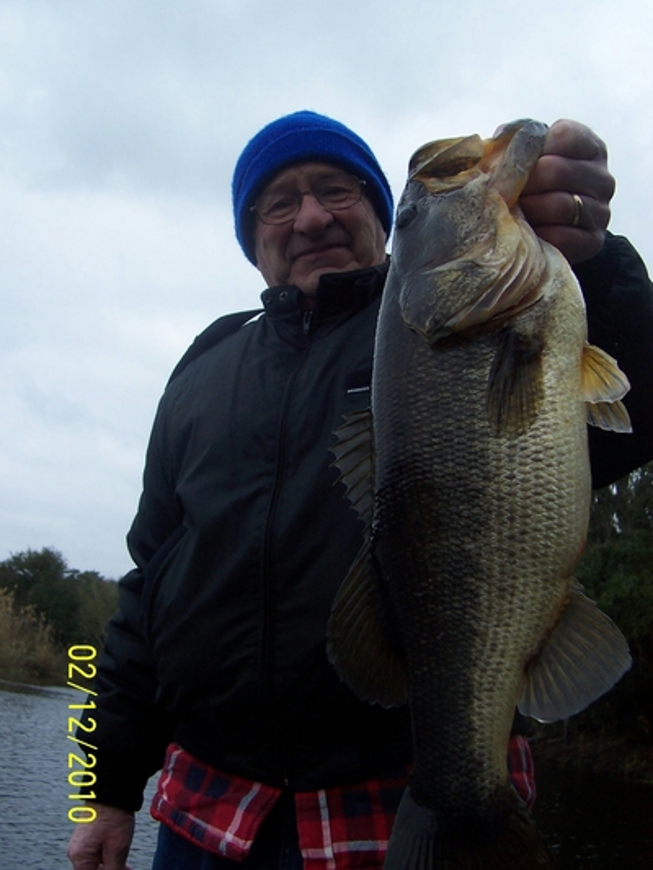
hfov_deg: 38.7
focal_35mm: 37
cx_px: 326
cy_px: 435
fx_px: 930
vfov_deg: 50.1
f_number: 2.8
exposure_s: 1/350
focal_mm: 5.6
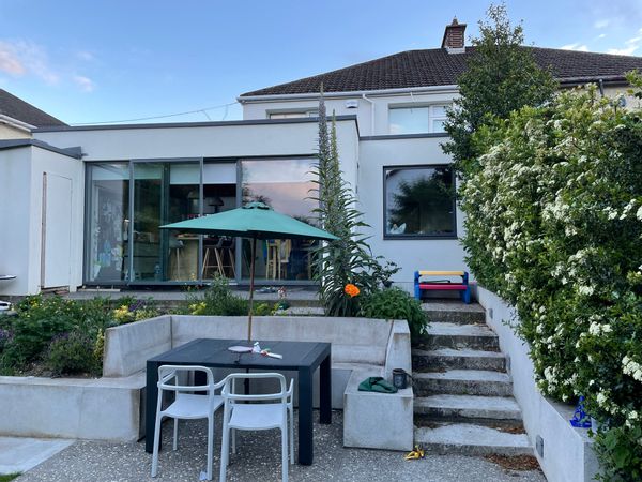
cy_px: 241
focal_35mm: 26
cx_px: 321
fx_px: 482
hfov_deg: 67.3
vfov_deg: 53.1
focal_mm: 4.2
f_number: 1.6
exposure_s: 1/121
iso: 40
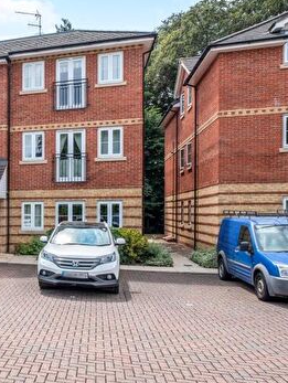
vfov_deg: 58.1
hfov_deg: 33.7
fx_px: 343
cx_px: -83
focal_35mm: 31
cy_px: 165
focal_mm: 10.5
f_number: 8
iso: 250
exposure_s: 1/180
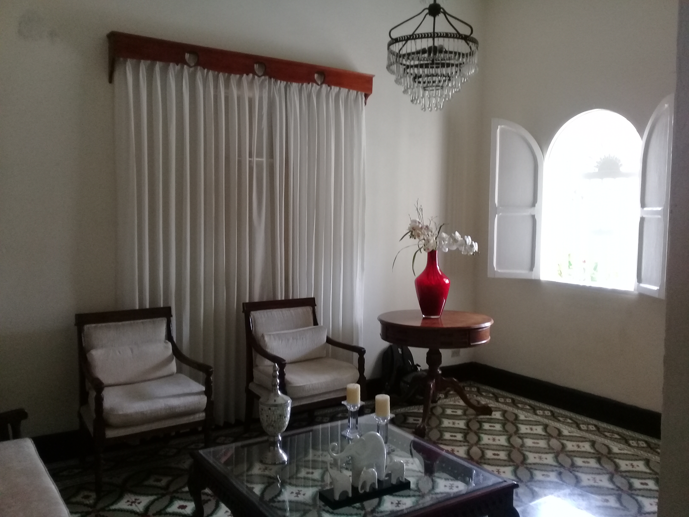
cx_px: 344
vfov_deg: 45.4
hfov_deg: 58.4
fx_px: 617
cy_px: 258
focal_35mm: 31
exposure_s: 1/40
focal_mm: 3.3
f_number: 2.2
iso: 160
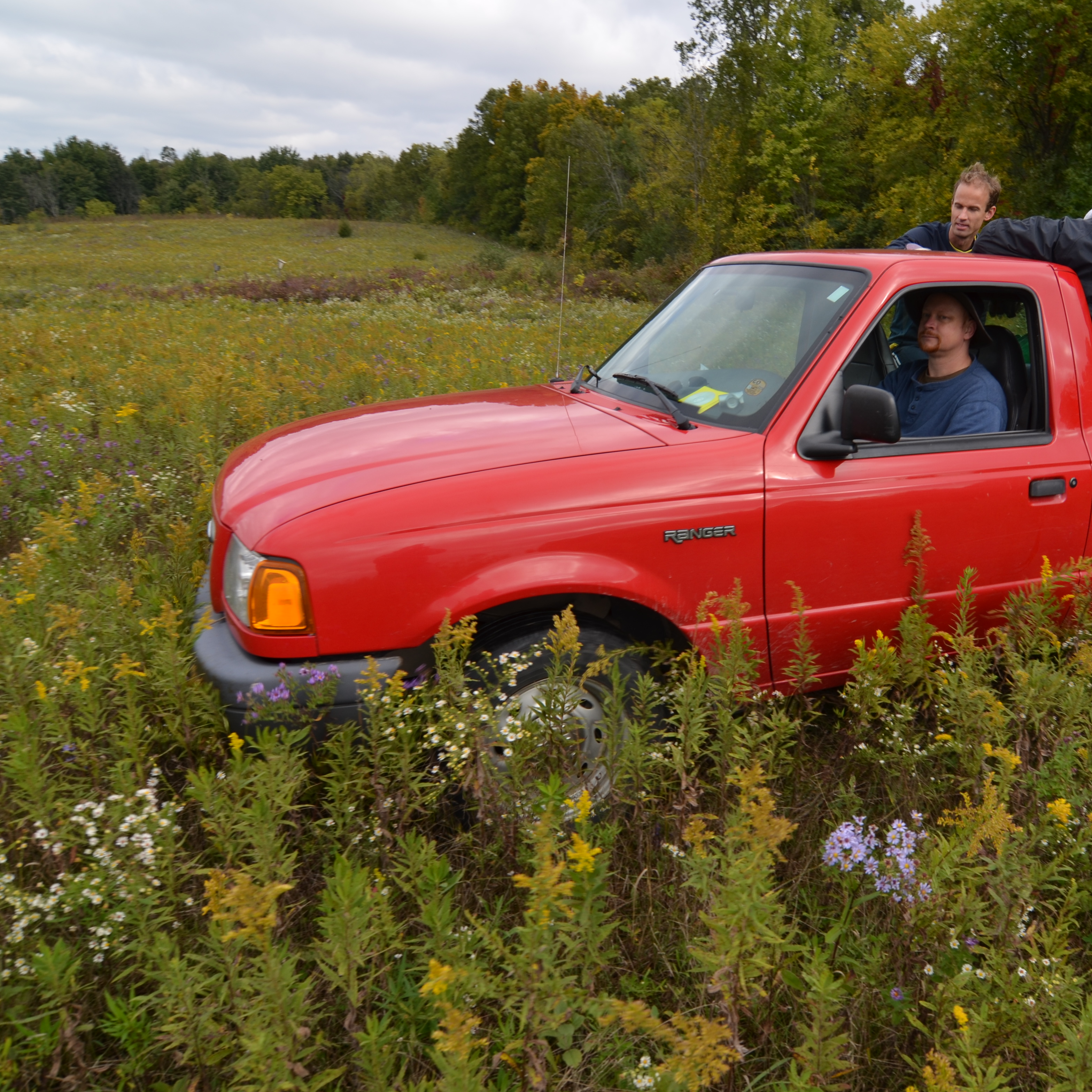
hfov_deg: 63.9
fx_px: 857
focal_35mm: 24
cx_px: 697
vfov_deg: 65.0
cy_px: 547
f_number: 6.3
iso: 100
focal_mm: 12
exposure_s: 1/160
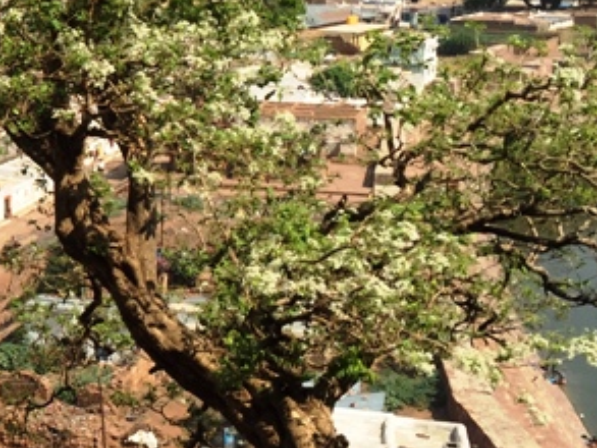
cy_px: 116
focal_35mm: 84
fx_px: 1449
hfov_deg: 21.2
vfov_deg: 17.5
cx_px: -169
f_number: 2.2
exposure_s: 1/1883
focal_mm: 4.15
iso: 32
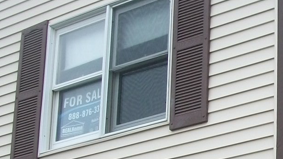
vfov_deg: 10.1
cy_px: 213
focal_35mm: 117
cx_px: 362
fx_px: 878
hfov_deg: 17.3
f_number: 2.9
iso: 80
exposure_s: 1/160
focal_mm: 5.7
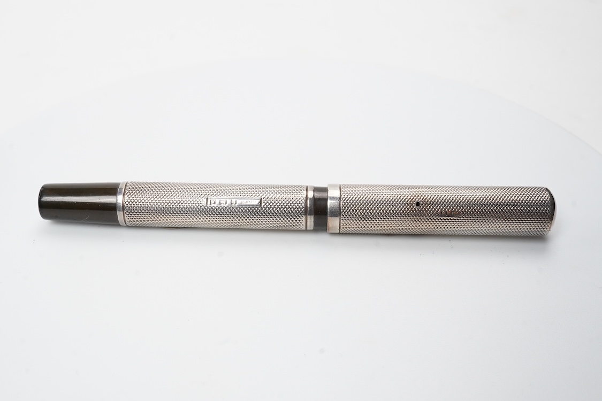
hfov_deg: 43.6
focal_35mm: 45
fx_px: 752
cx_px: 301
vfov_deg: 29.9
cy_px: 200
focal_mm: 30
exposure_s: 1/100
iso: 640
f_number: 22
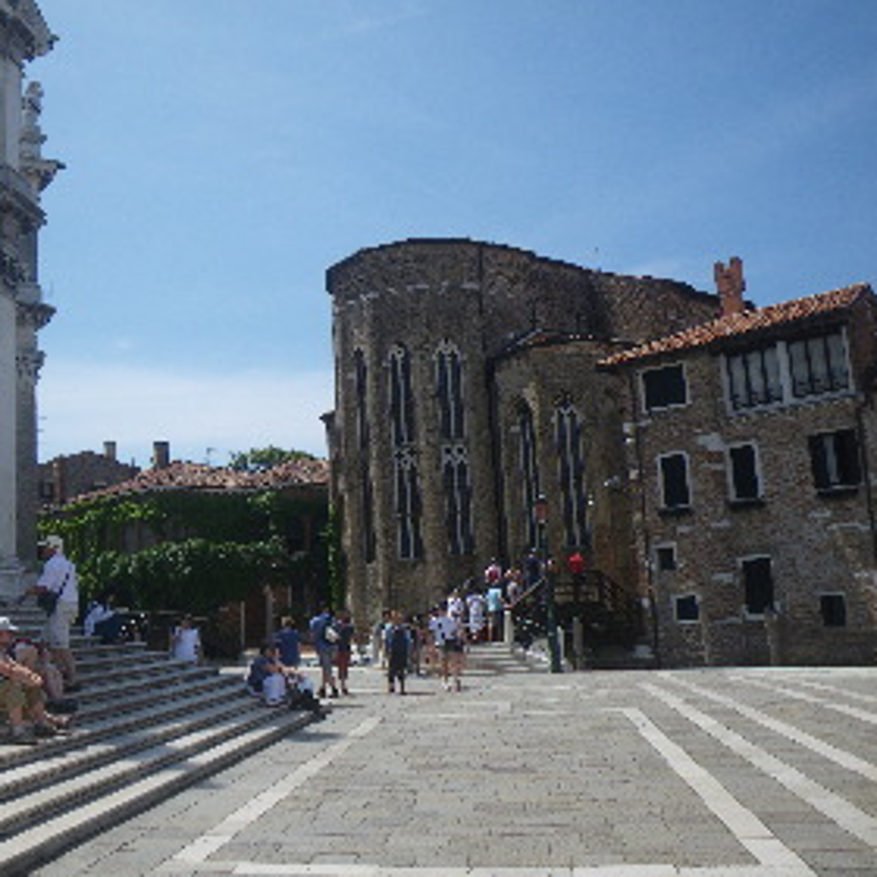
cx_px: 298
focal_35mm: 34
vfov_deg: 48.4
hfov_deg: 47.7
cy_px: 448
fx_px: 975
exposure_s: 1/500
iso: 50
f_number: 4.2
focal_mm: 5
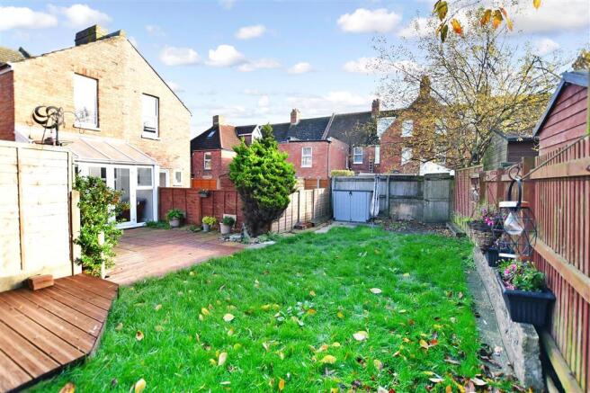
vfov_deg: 77.3
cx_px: 295
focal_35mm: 15
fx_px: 246
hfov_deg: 100.4
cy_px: 196
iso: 200
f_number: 3.5
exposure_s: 1/200
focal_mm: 10
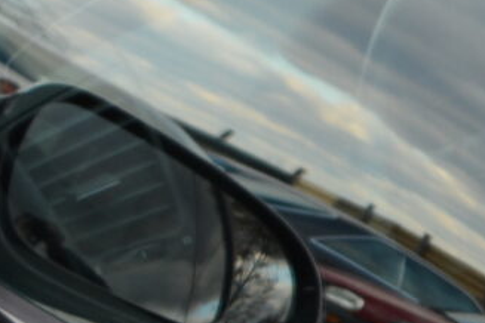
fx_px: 4269
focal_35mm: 317
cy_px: 602
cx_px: 1513
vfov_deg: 4.3
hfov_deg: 6.0
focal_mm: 27
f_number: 5.6
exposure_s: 1/60
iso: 125
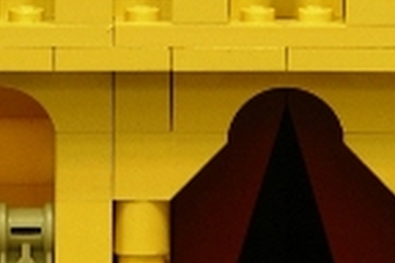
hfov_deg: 2.5
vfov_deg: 1.7
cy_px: -210
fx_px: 8920
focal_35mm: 813
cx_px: 292
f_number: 6
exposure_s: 1/4
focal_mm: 130
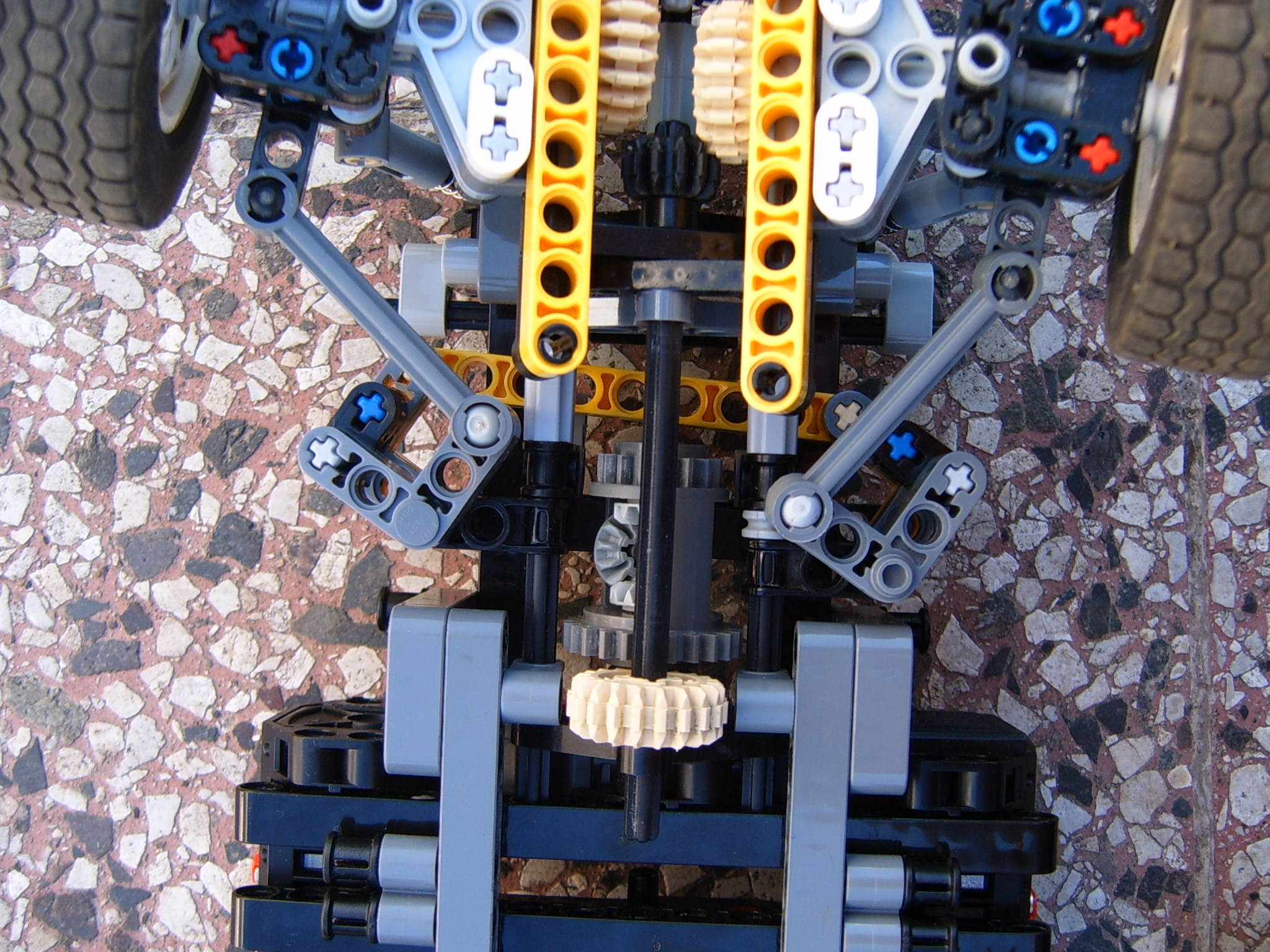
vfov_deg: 37.7
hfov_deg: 49.0
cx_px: 635
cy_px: 476
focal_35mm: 38
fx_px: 1394
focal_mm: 5.8
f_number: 2.8
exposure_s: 1/90
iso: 63
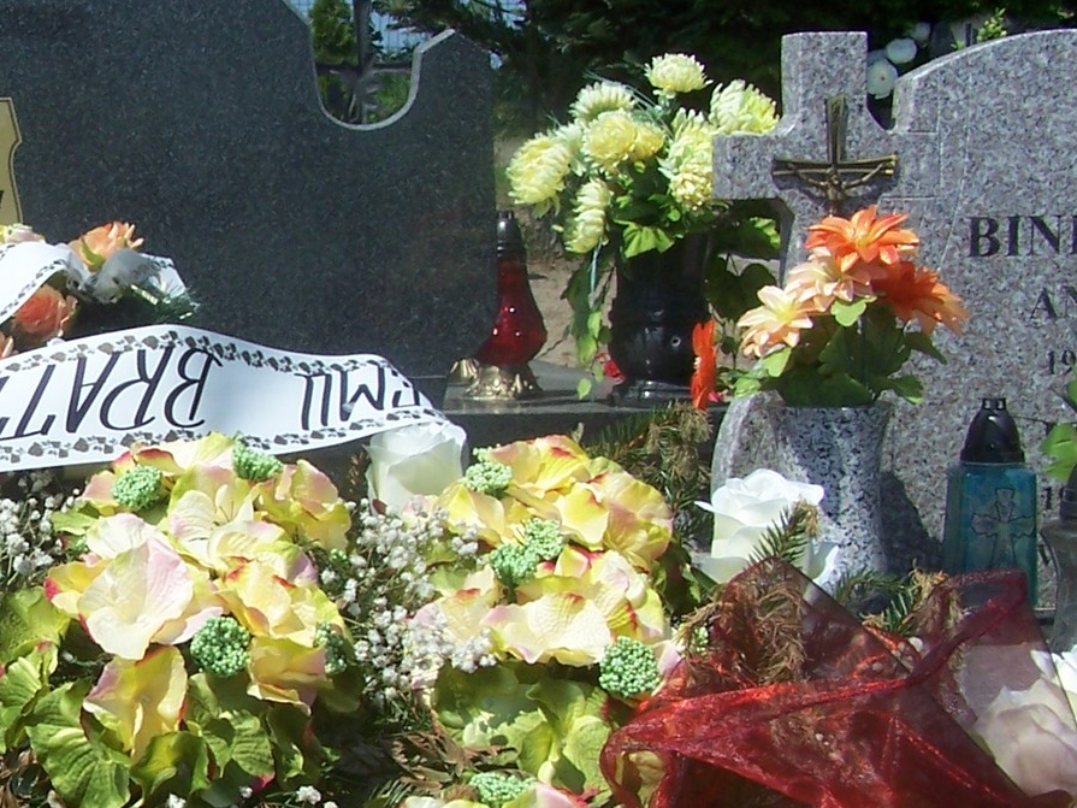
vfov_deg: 16.9
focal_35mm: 87
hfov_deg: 21.6
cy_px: 529
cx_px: -41
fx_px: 2706
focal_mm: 6.3
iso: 80
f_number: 5.6
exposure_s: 1/500
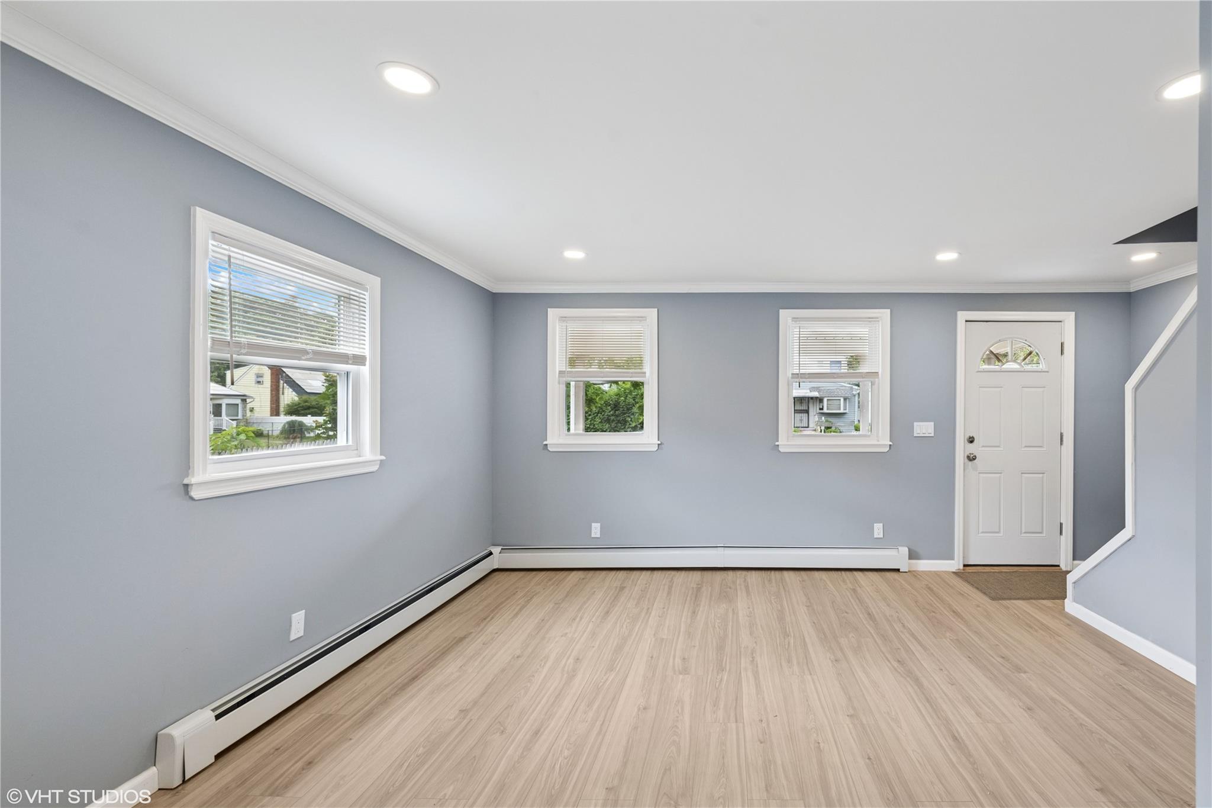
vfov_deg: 81.2
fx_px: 471
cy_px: 404
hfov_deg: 104.3
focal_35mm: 14
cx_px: 606
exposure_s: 1/160
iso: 320
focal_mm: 14
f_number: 8
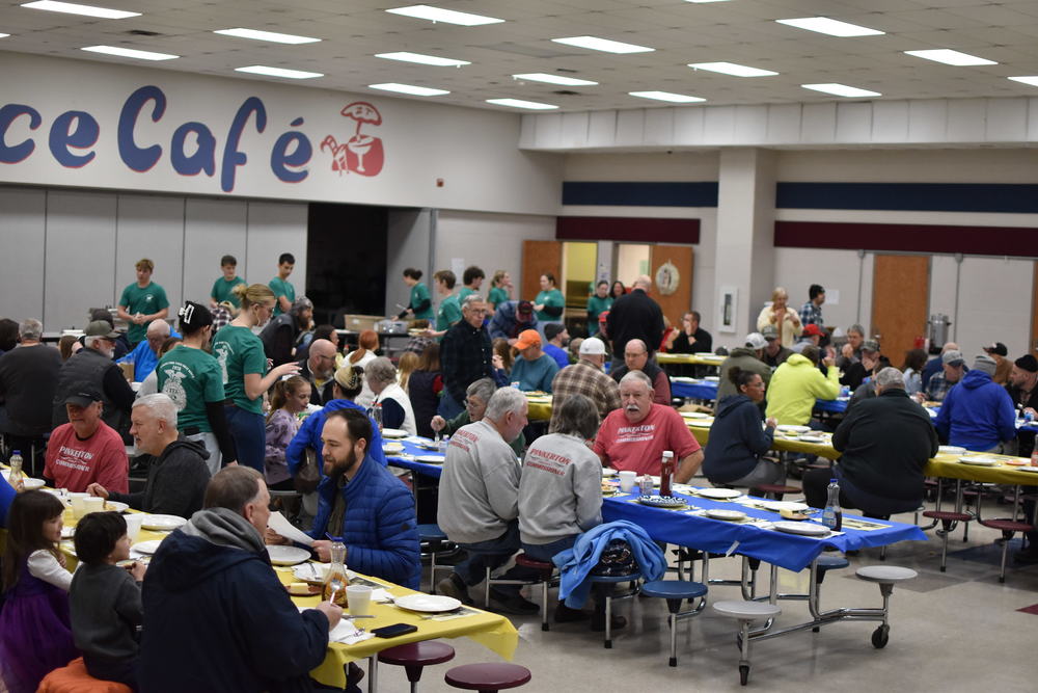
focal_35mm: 52
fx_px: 1514
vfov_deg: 25.8
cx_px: 519
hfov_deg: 37.8
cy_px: 346
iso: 1000
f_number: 1.8
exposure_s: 1/800
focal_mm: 35
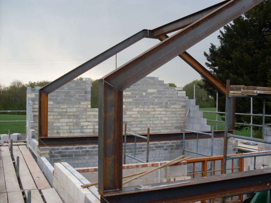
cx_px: 136
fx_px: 297
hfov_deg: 49.0
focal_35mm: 38
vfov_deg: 37.7
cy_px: 102
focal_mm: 6.3
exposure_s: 1/350
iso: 80
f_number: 2.8
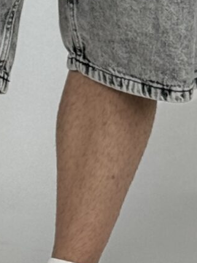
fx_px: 2178
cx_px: -18
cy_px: -284
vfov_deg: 6.7
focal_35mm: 287
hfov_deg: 5.2
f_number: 1.78
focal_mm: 6.76
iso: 50
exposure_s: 1/100
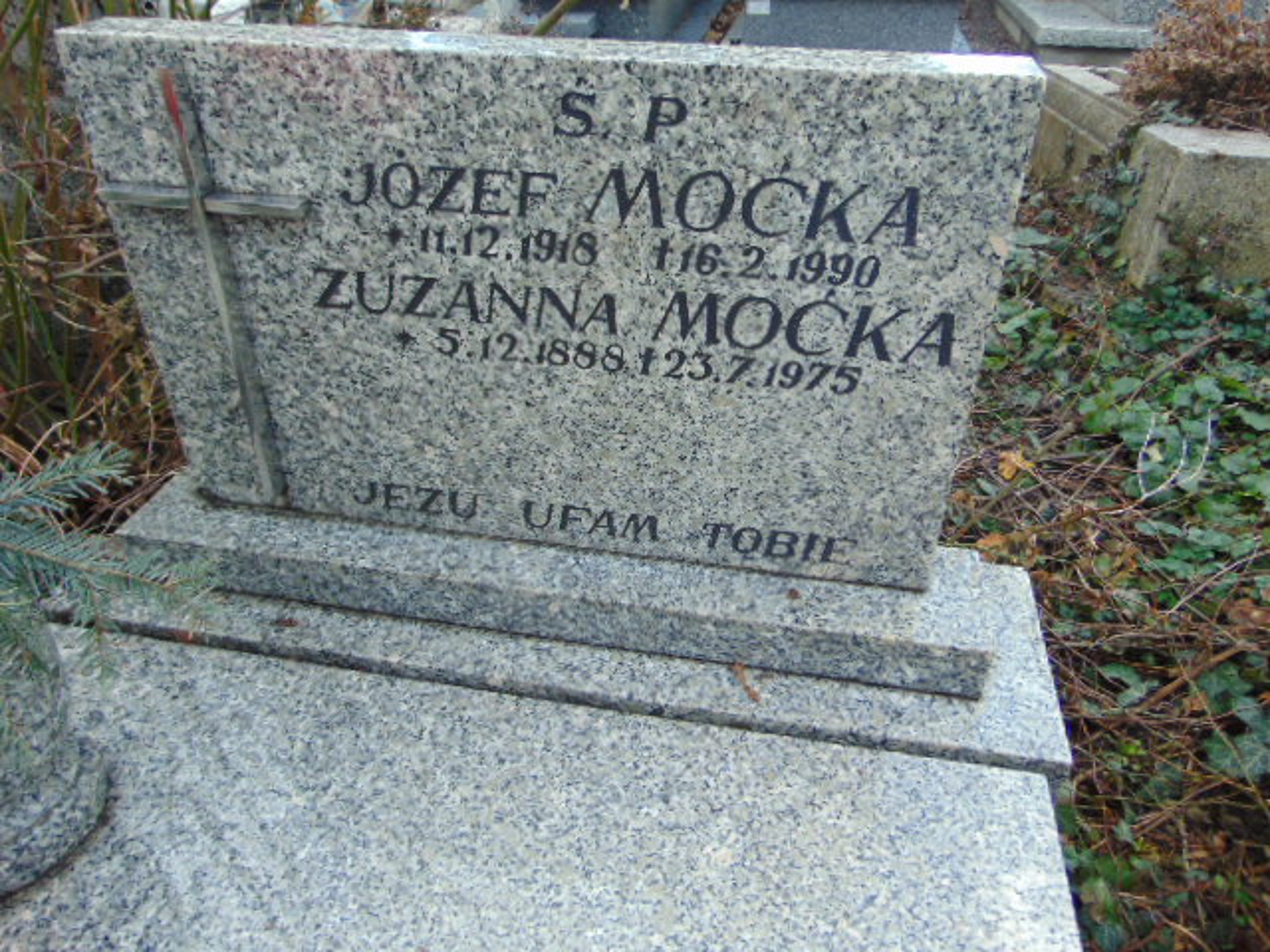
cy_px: 476
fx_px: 917
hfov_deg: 69.4
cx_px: 635
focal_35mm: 25
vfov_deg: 54.9
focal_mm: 4.5
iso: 80
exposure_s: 1/200
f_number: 3
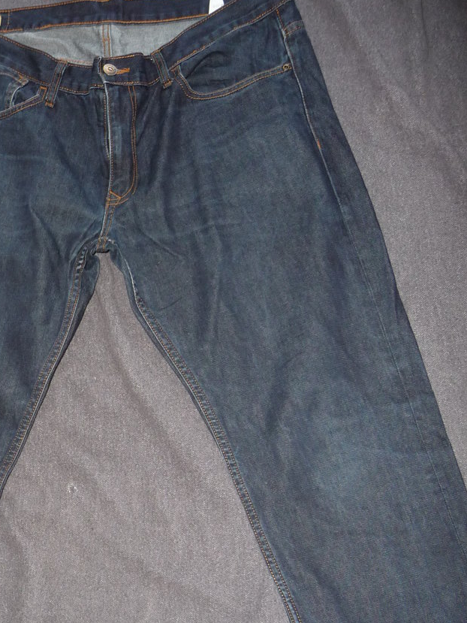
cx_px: 124
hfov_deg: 31.7
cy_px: 472
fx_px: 809
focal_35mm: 45
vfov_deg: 40.8
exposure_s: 1/30
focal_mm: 4.7
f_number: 3.3
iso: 160
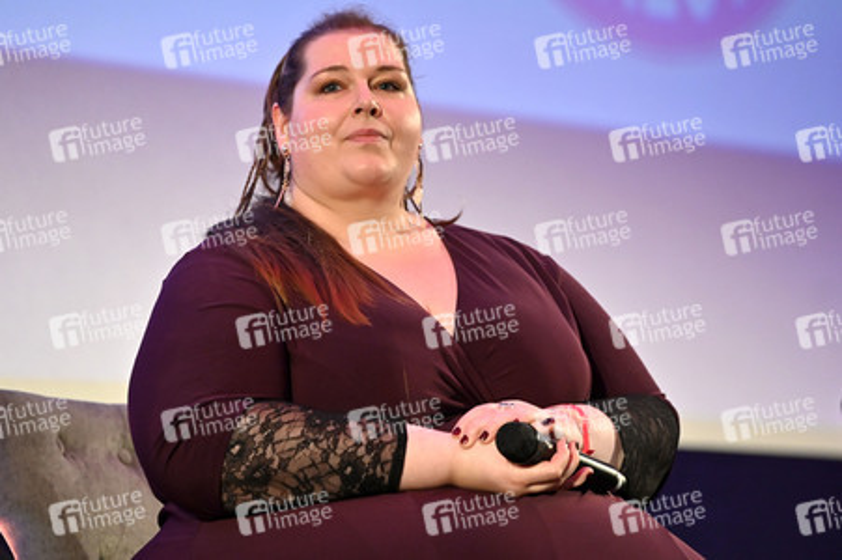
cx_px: 421
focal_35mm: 160
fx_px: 3739
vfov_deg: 8.6
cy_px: 280
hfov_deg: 12.8
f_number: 2.8
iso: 4000
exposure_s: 1/250
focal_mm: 160
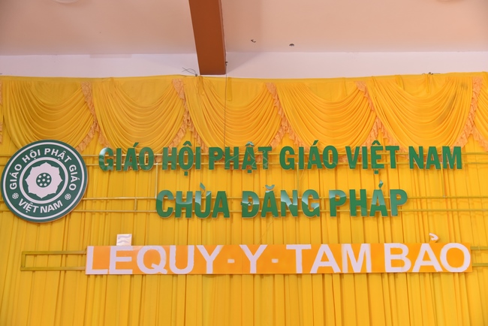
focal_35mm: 50
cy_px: 163
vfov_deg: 27.0
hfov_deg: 39.6
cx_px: 244
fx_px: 678
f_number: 4.5
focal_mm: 50
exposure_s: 1/125
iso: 1600
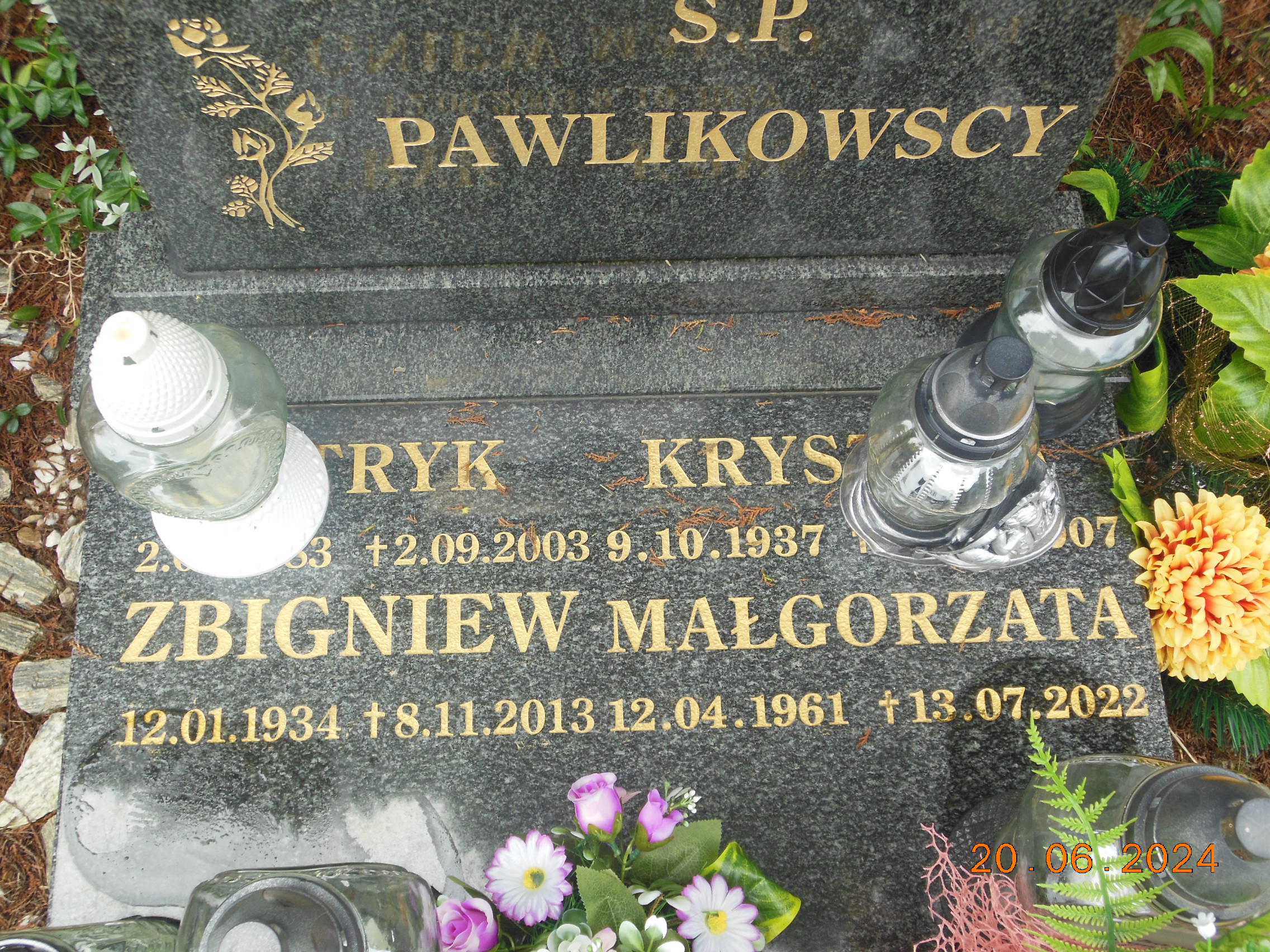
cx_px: 635
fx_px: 1394
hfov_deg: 49.0
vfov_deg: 37.7
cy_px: 476
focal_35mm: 38
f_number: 3.6
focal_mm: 6.8
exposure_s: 1/160
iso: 125
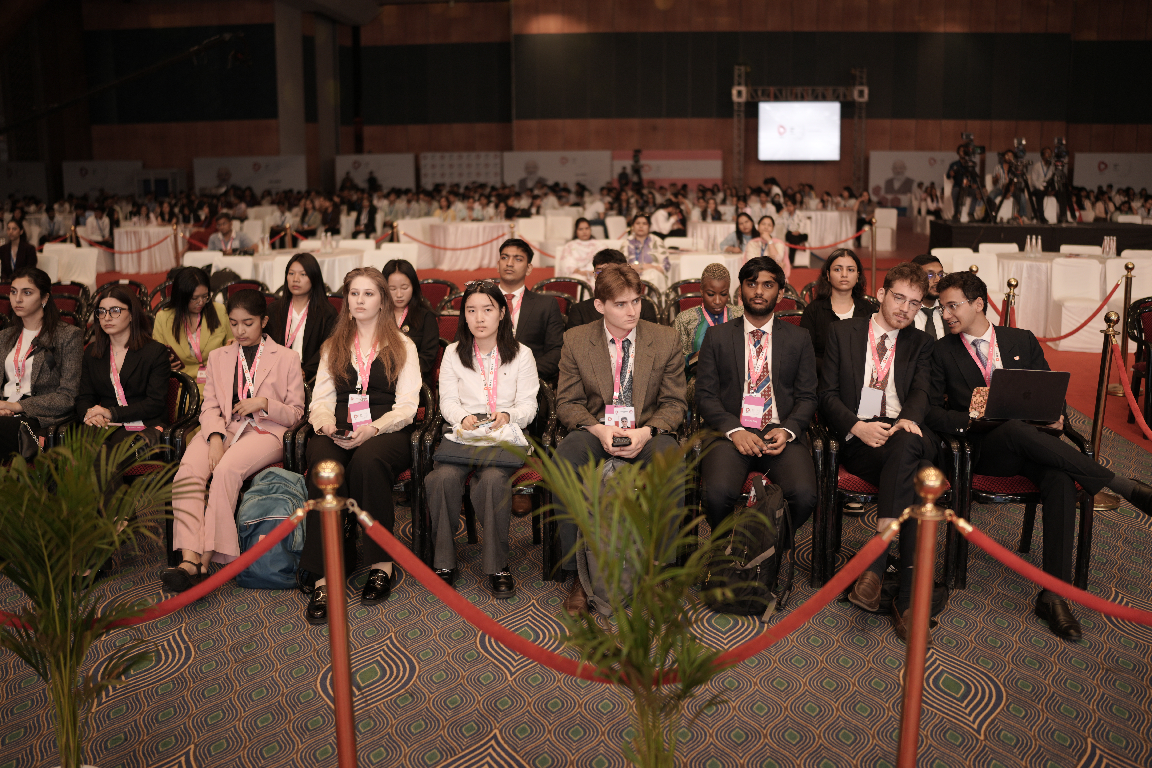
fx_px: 1120
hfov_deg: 54.4
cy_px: 384
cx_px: 576
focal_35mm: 35
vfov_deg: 37.9
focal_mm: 35
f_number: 1.4
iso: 125
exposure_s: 1/125
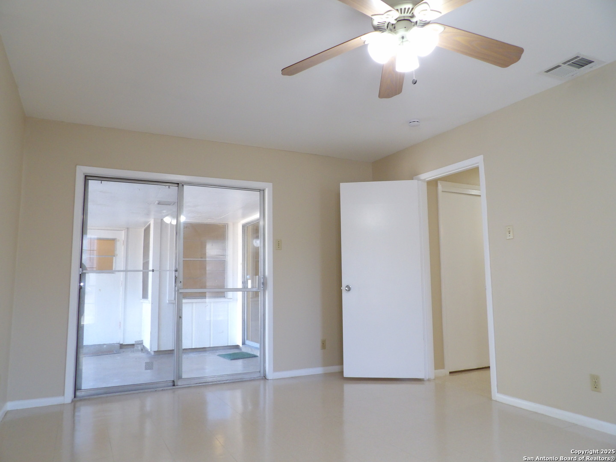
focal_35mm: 24
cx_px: 308
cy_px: 231
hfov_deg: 71.6
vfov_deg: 56.8
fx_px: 427
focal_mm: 4.3
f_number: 3.2
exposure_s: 1/32
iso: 200
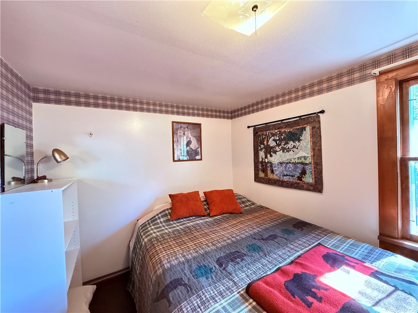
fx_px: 169
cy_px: 156
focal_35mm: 14
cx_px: 209
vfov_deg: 85.7
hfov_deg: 102.1
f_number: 2.2
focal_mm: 2.22
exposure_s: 1/60
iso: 1000
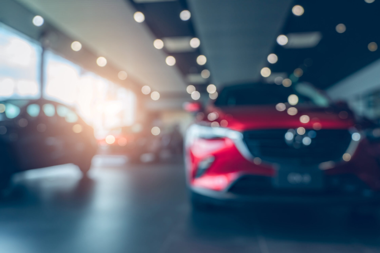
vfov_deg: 43.6
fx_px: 317
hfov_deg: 61.9
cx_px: 190
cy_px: 126
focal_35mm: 30
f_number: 2
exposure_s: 1/320
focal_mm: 20
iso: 160
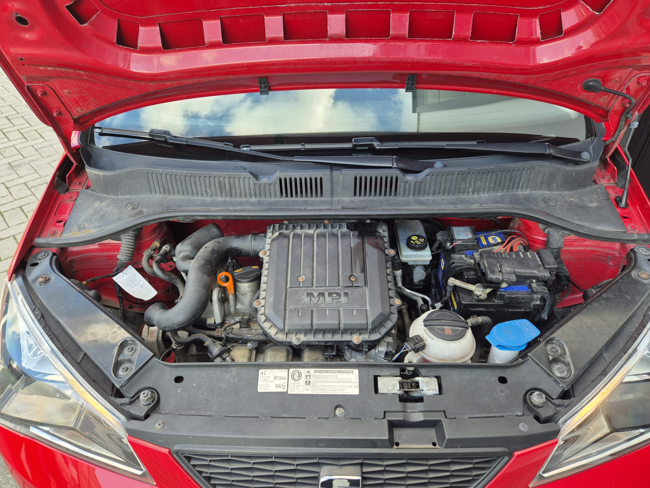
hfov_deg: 73.9
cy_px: 244
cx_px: 325
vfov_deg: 58.9
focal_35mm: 23
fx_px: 432
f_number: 1.8
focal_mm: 5.4
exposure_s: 1/180
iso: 40
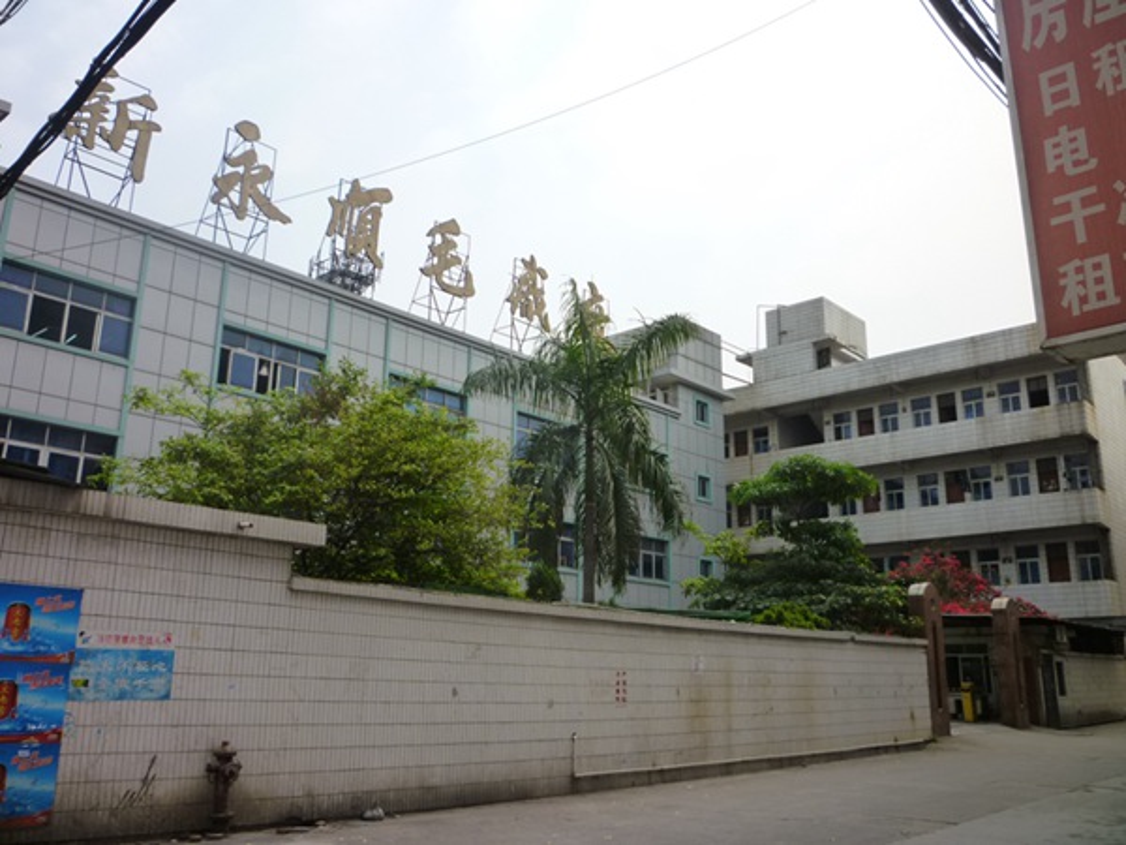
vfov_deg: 48.2
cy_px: 422
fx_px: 943
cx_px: 563
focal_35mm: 29
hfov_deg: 61.7
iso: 125
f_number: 4
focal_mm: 5.2
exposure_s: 1/640
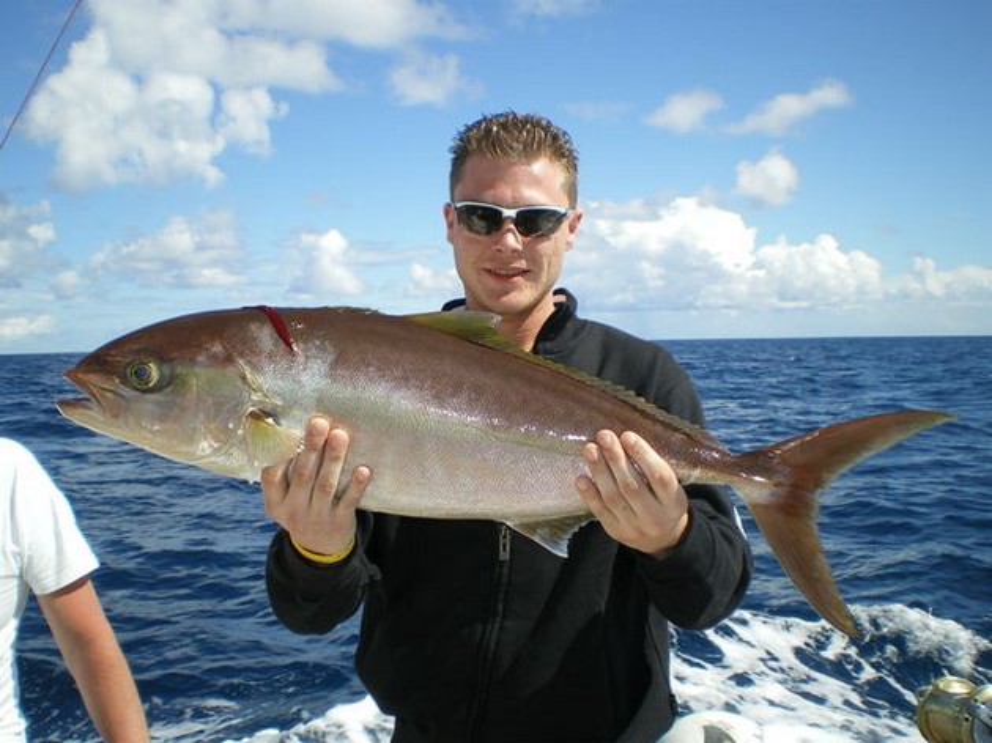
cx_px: 496
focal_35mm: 36
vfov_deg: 39.6
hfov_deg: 51.4
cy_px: 372
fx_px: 1031
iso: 50
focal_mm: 6.3
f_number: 4.6
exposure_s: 1/400
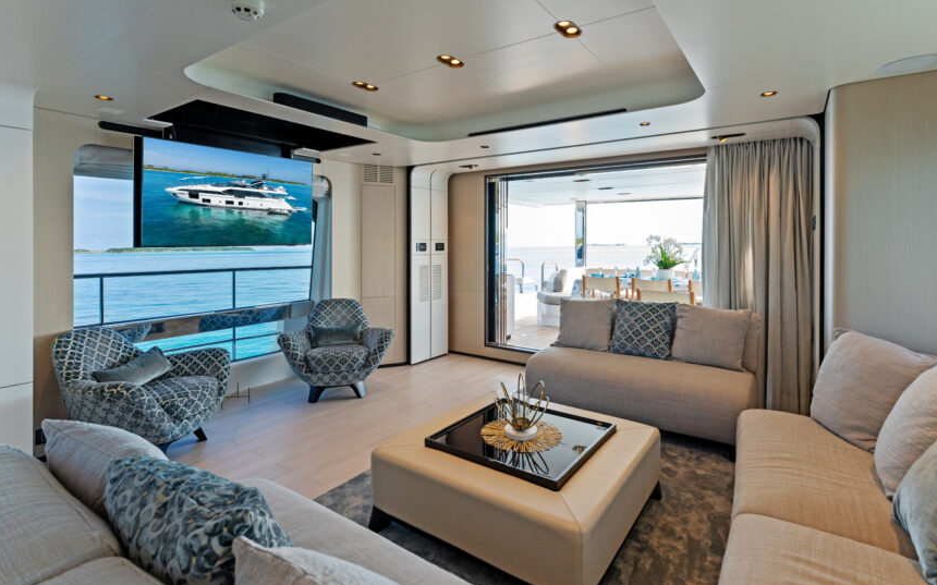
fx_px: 434
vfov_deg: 67.6
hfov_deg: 94.3
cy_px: 249
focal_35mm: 17
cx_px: 485
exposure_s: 1/125
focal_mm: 14
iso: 200
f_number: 6.3
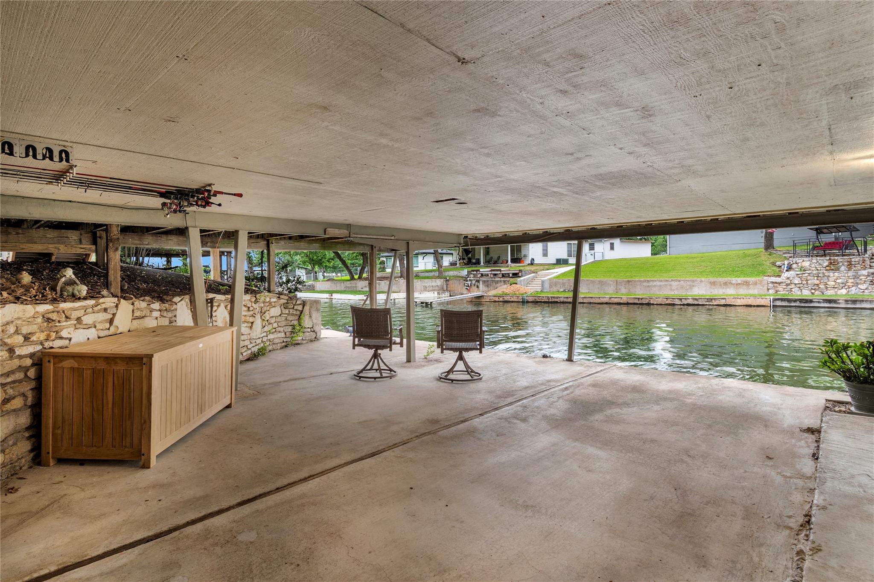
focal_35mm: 17
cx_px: 437
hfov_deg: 93.3
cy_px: 291
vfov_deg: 70.4
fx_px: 413
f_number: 9
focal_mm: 11.5
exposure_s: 1/60
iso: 200
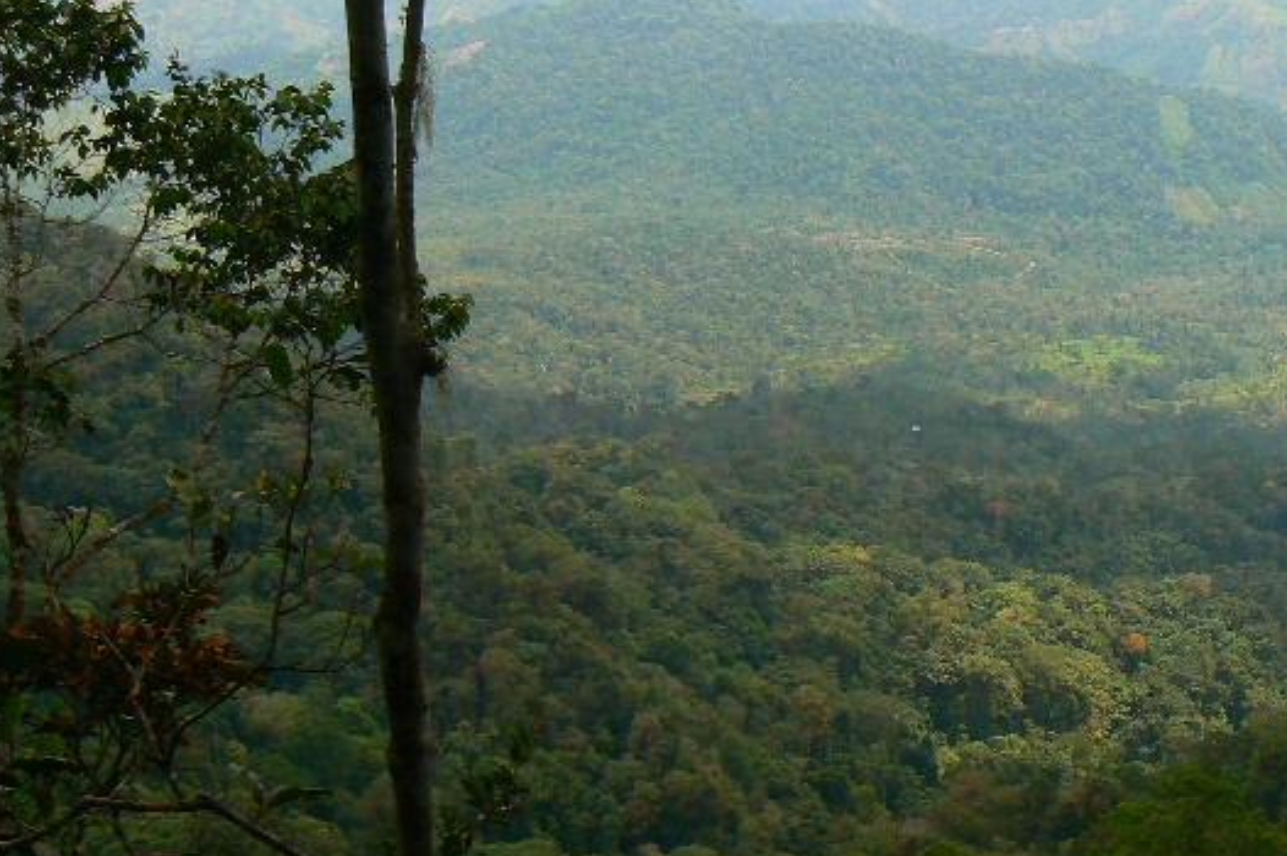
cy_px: 284
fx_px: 2036
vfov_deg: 23.6
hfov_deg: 34.5
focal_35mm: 57
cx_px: 925
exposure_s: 1/200
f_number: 8
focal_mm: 6
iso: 80
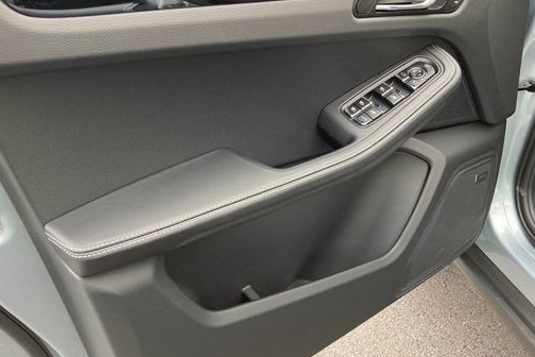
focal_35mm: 37
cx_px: 268
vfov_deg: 35.9
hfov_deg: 51.9
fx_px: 550
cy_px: 164
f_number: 1.8
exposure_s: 1/73
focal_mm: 3.99
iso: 80
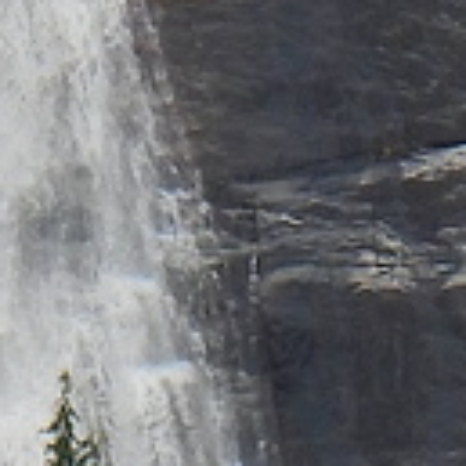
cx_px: 950
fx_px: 60191
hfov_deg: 0.4
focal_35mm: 3952
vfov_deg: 0.4
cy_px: 1351
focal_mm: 80.3
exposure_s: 1/250
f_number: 5
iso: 110
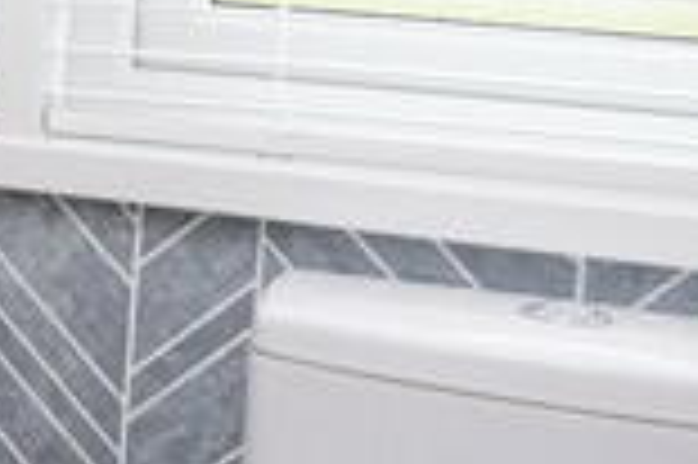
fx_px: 2053
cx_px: -752
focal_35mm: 106
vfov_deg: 12.7
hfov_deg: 15.1
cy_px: -47
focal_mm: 16
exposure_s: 1/60
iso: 1600
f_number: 14
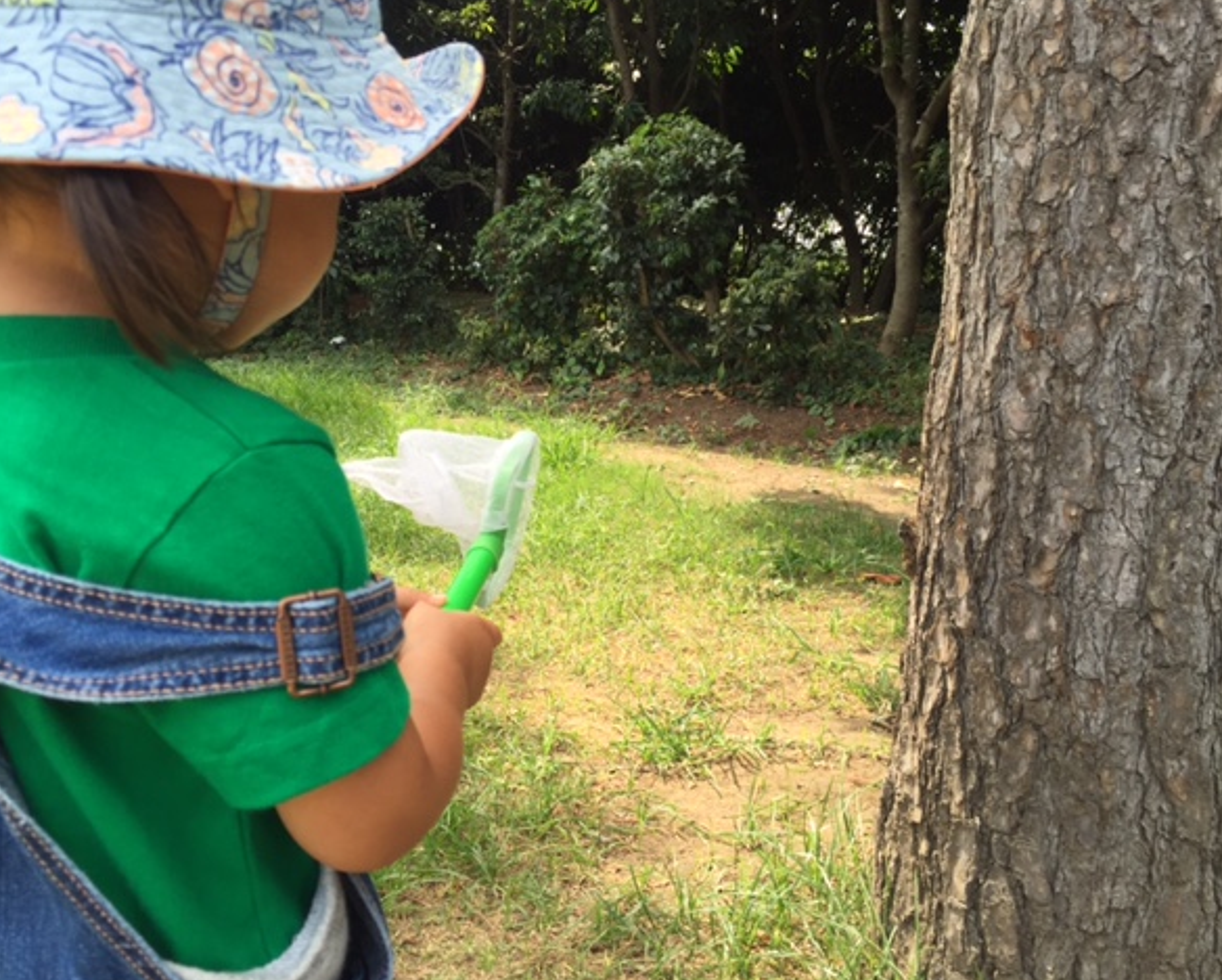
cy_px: 492
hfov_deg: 57.1
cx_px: 561
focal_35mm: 31
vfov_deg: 47.2
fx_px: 1122
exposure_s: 1/391
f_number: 2.2
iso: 32
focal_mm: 4.15
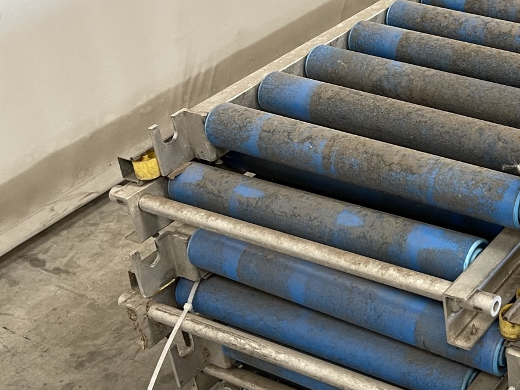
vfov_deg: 23.9
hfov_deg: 28.6
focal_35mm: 61
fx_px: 916
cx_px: 578
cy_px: 118
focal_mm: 5.1
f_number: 1.6
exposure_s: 1/89
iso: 125
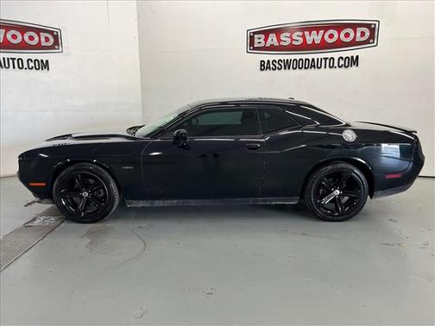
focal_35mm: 26
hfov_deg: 67.3
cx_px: 218
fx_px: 327
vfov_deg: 53.1
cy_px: 163
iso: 125
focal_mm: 5.7
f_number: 1.5
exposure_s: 1/120
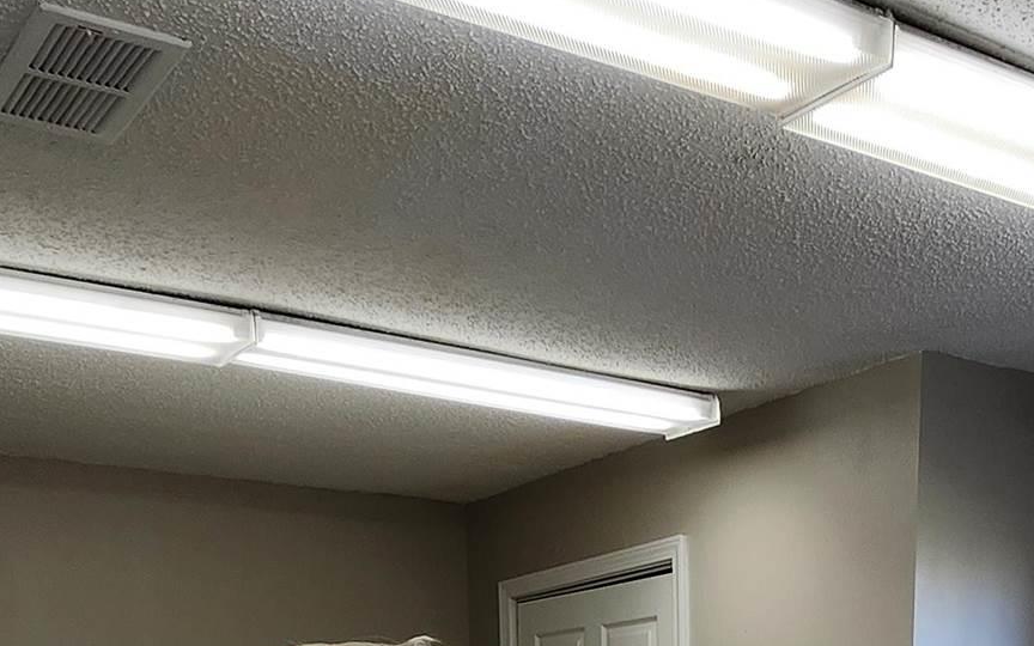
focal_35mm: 49
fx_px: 1381
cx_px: 603
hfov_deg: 40.9
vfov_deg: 21.1
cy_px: 1040
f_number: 2.2
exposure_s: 1/60
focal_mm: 1.74
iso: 50
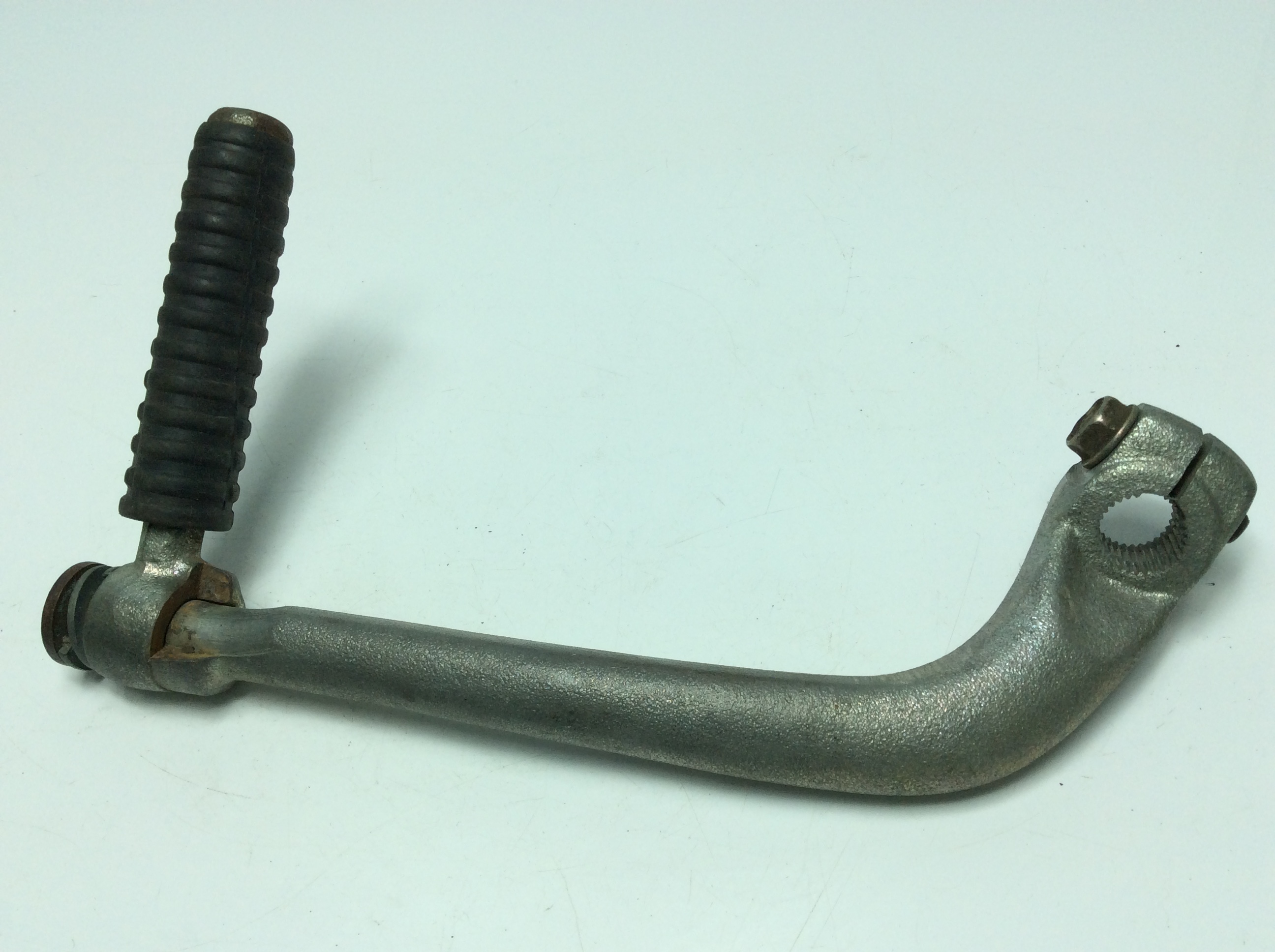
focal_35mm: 32
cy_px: 476
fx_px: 1177
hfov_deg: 56.9
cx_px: 638
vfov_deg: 44.1
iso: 32
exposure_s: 1/590
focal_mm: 3.3
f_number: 2.4
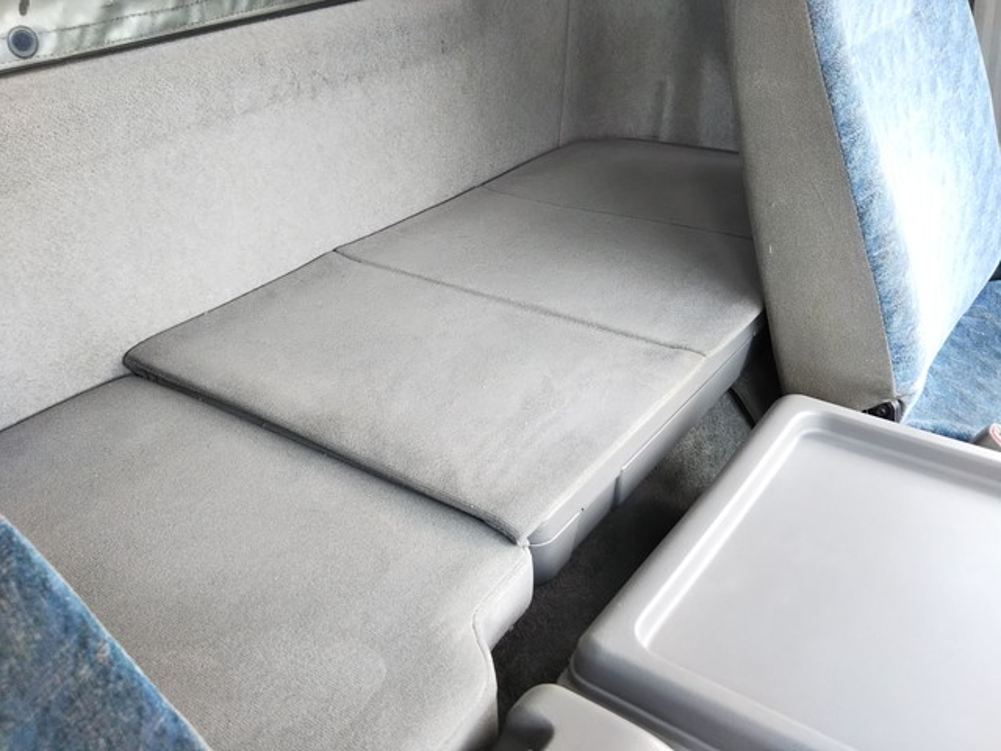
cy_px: 376
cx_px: 500
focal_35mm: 30
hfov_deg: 60.0
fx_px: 868
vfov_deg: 46.8
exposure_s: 1/60
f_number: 2.2
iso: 64
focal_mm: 4
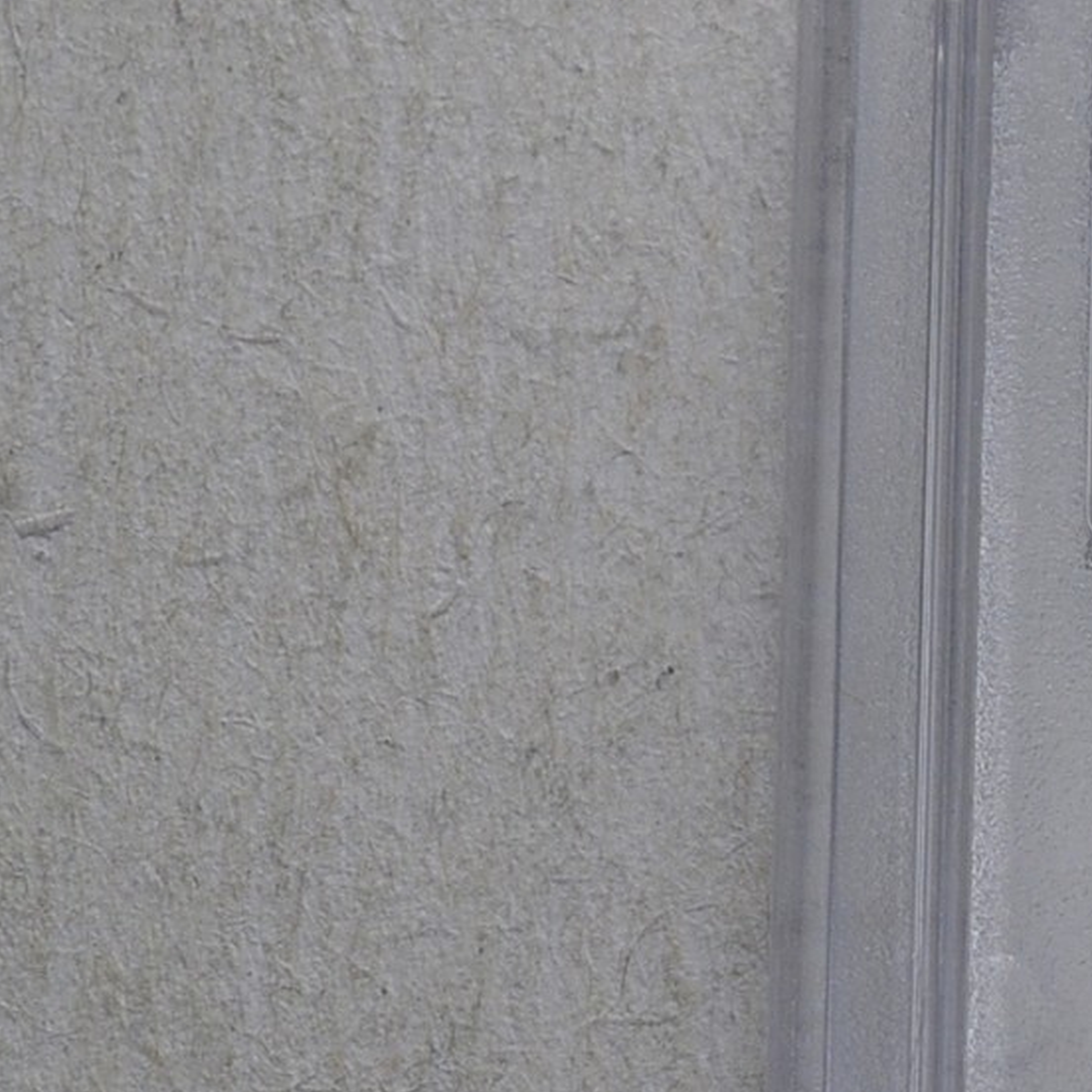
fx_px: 6888
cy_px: 1106
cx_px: 1974
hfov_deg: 8.7
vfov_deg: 9.0
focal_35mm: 193
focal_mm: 34
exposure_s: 1/250
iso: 400
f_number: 14
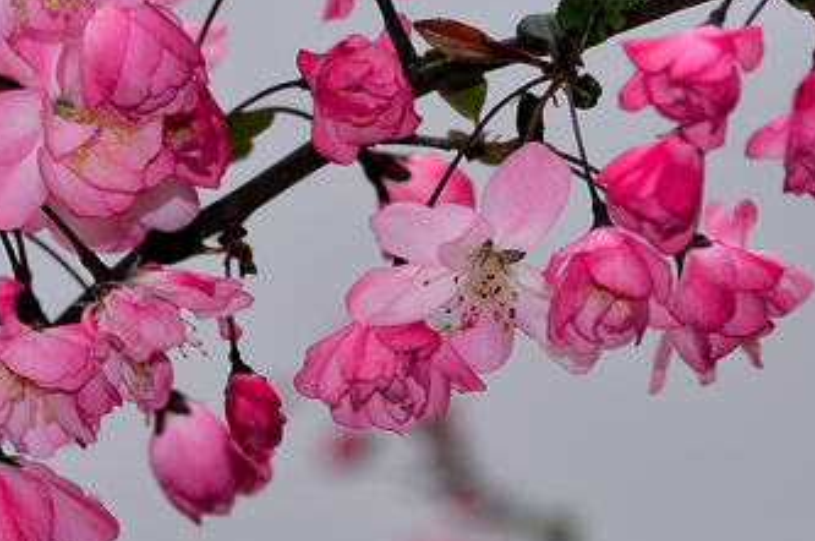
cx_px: 29
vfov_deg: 3.4
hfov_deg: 5.1
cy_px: 76
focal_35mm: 405
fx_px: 9155
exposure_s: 1/250
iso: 100
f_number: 8
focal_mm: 90
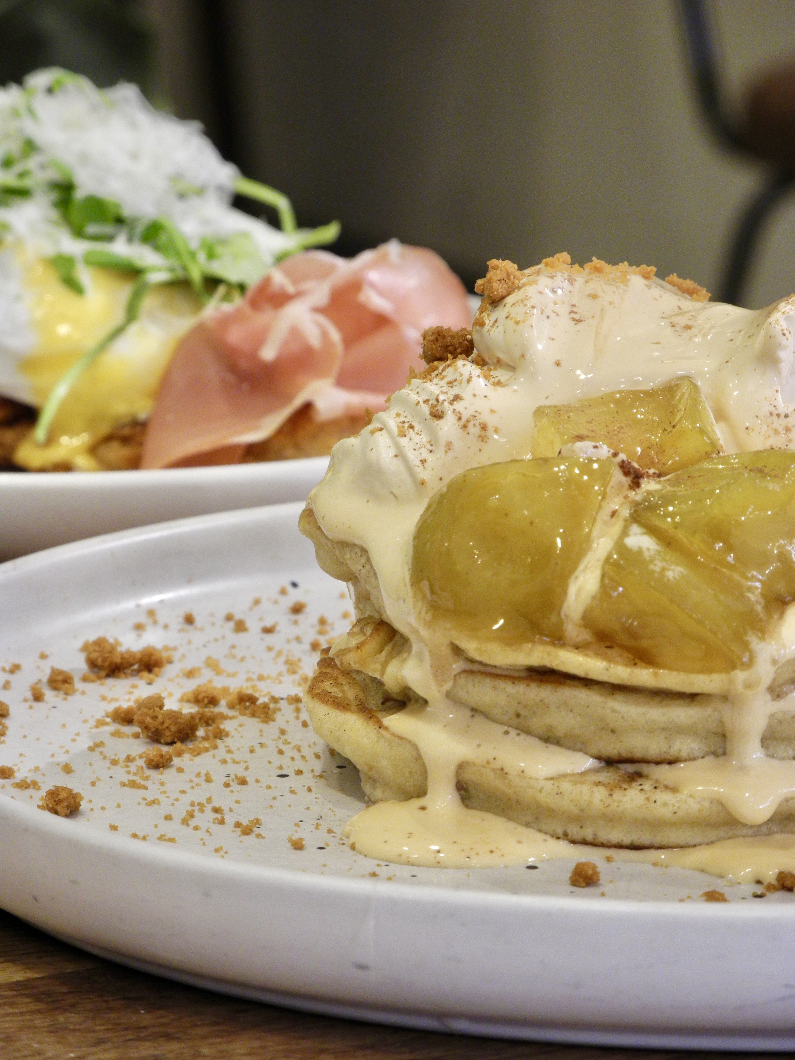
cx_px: 398
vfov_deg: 9.9
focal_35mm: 200
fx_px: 6124
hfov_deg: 7.4
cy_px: 530
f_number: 5.6
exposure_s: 1/27
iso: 400
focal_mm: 42.6
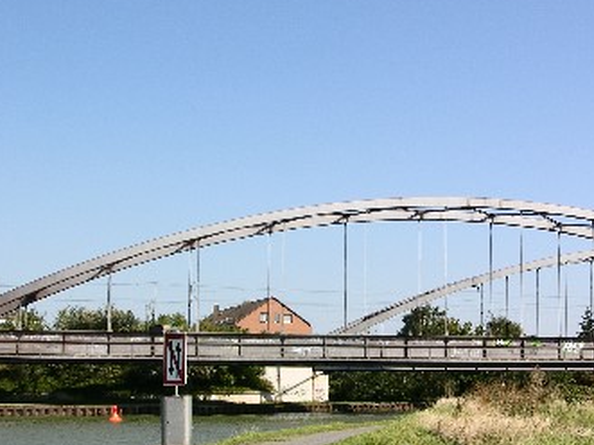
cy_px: 282
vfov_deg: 23.6
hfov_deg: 31.1
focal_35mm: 62
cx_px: 371
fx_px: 1064
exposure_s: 1/124
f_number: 8
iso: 50
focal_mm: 8.9
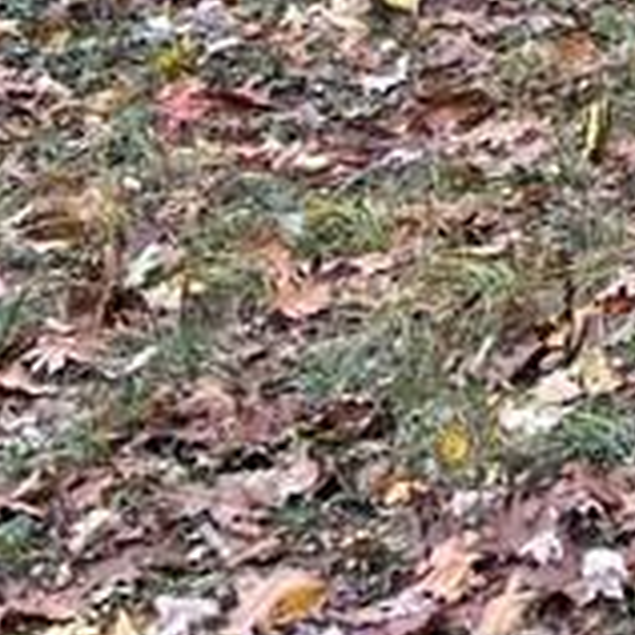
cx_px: 1141
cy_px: -844
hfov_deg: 11.0
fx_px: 3092
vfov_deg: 10.3
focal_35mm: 149
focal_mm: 5.7
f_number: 1.5
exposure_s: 1/207
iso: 50
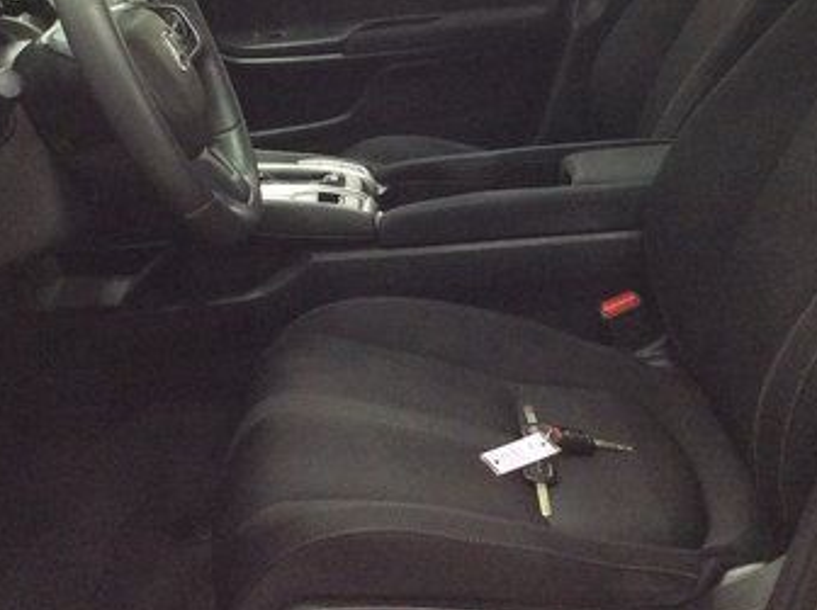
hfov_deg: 31.7
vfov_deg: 23.9
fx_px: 1438
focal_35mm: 61
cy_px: 209
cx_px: 367
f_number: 2.4
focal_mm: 3.3
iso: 250
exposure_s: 1/24
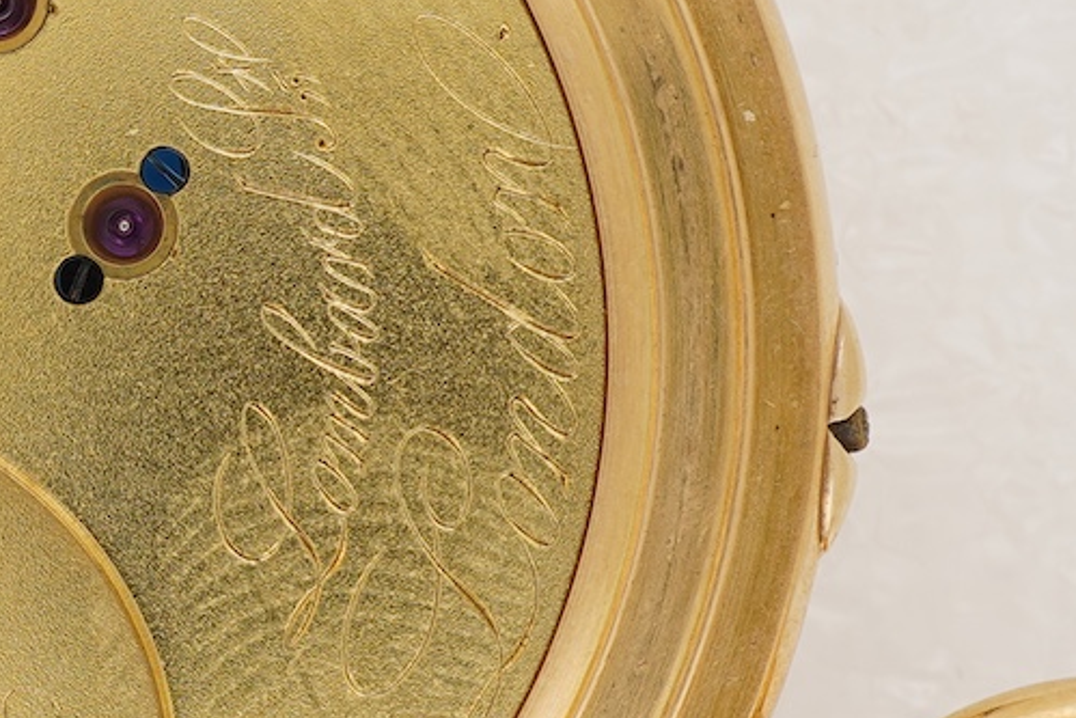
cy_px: 414
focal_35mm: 142
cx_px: -114
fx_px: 4245
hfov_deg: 14.1
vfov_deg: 9.7
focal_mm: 30
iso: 160
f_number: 22
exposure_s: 1/160
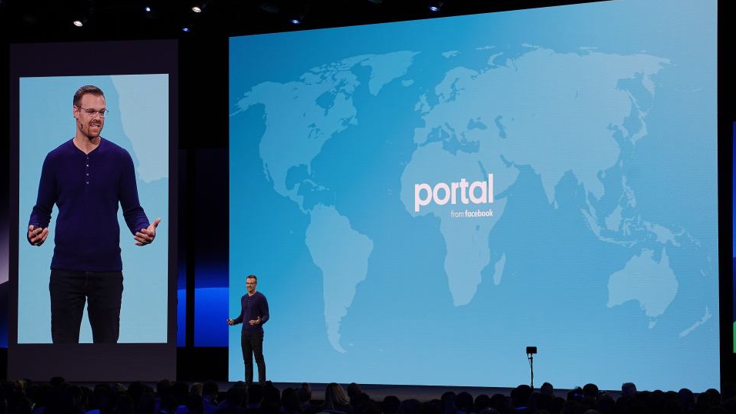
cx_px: 367
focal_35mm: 142
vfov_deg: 8.5
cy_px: 185
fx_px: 2772
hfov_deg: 15.1
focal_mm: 135
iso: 800
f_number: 5
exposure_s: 1/100
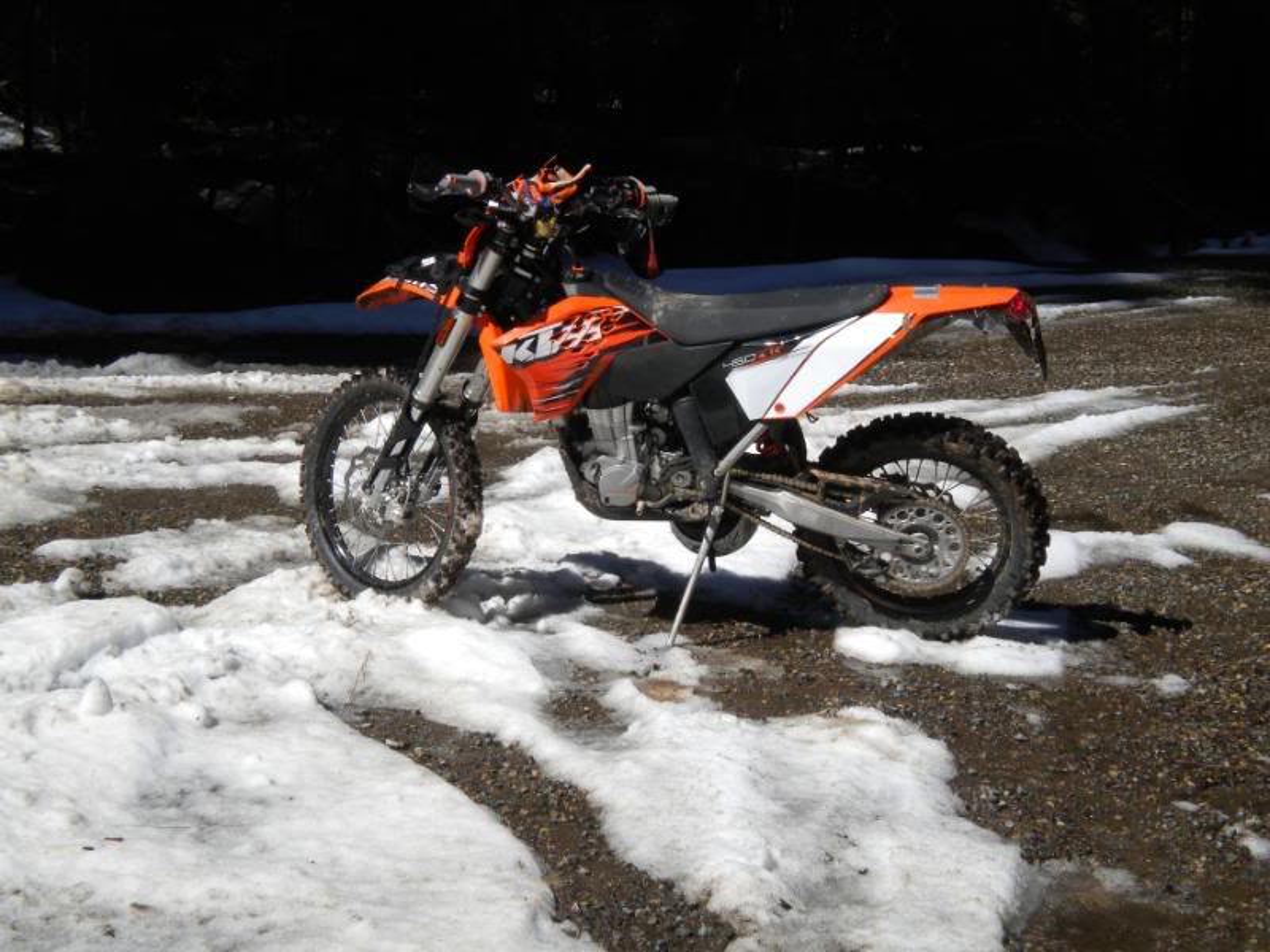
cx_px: 635
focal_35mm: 68
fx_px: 2495
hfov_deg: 28.6
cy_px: 476
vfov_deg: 21.6
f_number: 6.5
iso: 80
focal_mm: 12.3
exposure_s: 1/597
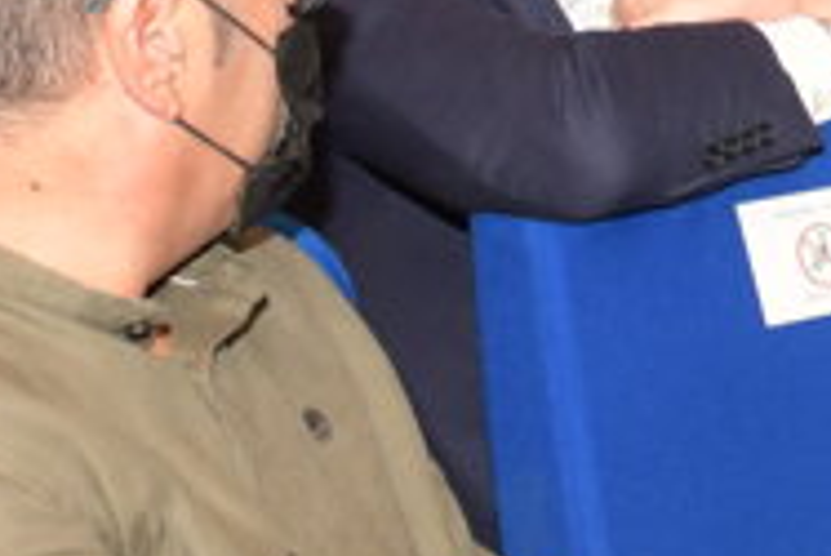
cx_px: 1333
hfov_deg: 11.2
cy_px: -425
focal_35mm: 175
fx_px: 4043
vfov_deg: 7.6
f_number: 6.3
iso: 500
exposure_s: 1/60
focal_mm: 24
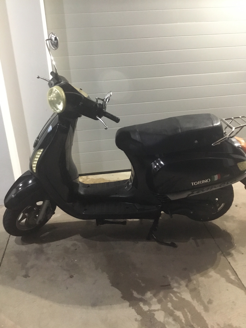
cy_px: 164
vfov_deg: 58.4
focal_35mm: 31
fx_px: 294
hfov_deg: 45.4
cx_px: 123
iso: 320
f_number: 2.4
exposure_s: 1/17
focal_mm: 3.3
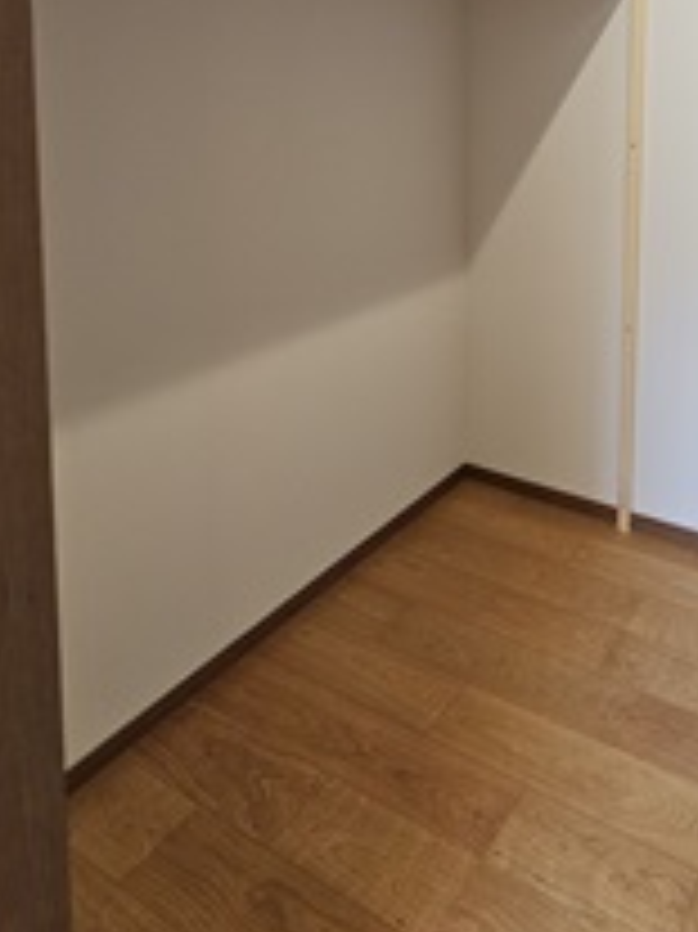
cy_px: 140
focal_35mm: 25
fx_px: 673
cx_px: 626
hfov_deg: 49.0
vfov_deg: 61.4
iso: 160
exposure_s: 1/50
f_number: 2.2
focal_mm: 2.2
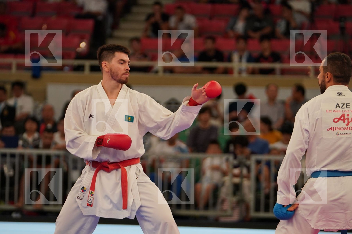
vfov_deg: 5.8
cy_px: 117
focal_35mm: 237
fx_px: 2317
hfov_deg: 8.7
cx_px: 176
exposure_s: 1/1000
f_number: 2.8
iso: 1600
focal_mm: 158
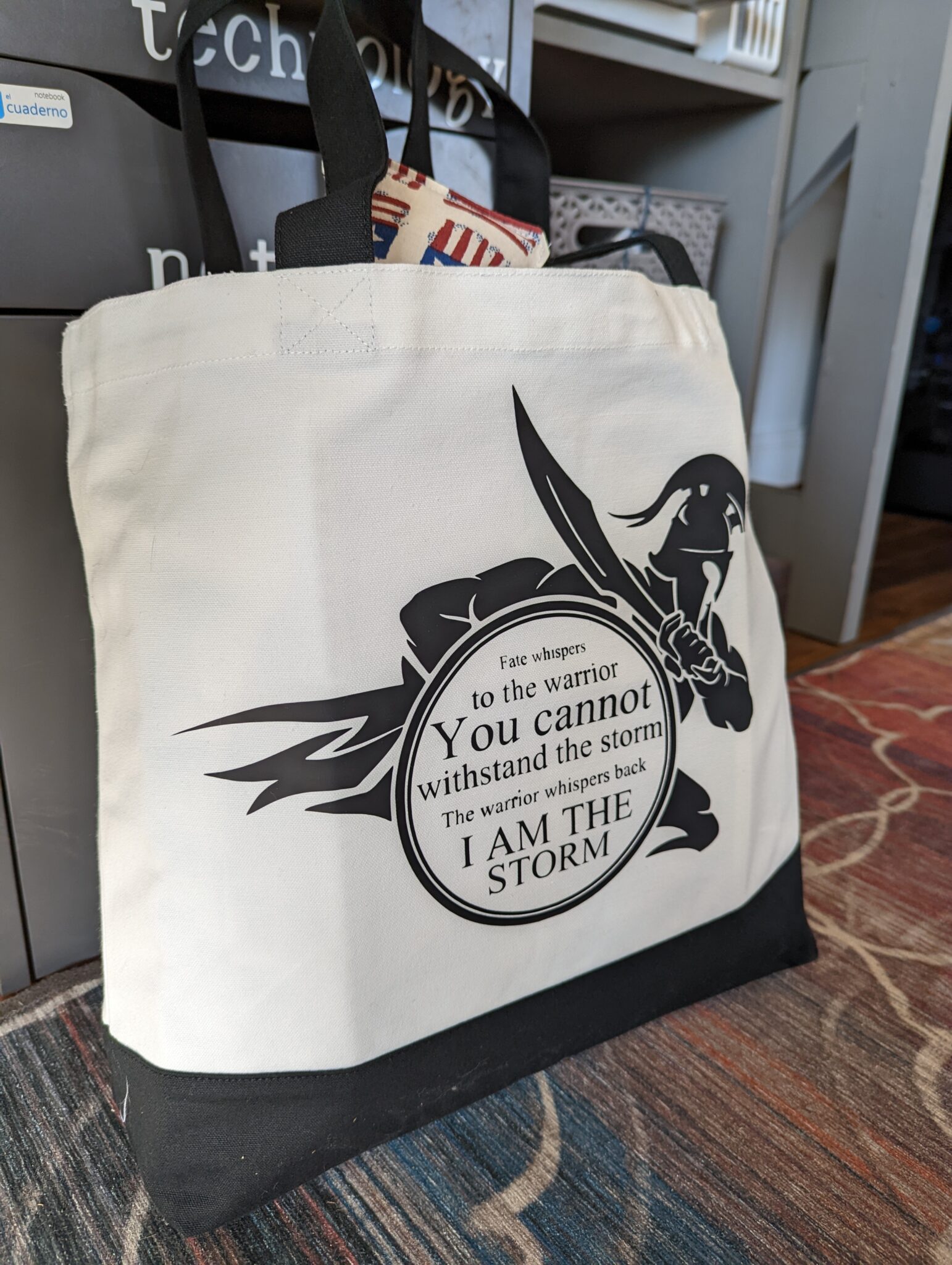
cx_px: 476
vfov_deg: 71.5
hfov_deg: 56.9
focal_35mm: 24
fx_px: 878
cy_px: 632
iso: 60
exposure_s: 1/24
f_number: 1.85
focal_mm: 6.81
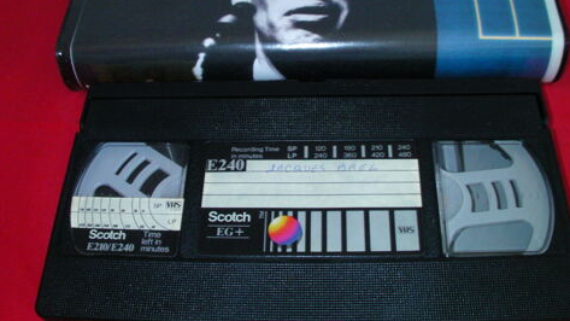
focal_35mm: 42
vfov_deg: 28.3
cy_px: 127
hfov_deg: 48.4
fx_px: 635
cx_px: 287
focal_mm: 6.3
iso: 200
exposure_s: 1/30
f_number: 5.6
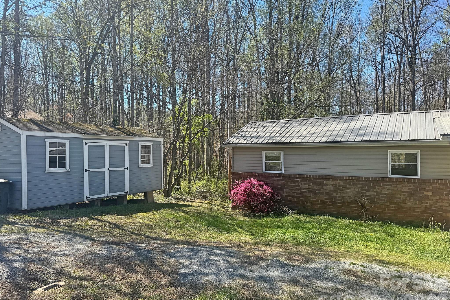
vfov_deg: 51.3
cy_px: 148
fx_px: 312
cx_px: 225
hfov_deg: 71.5
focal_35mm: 25
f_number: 1.78
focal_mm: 6.76
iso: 80
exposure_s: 1/1818
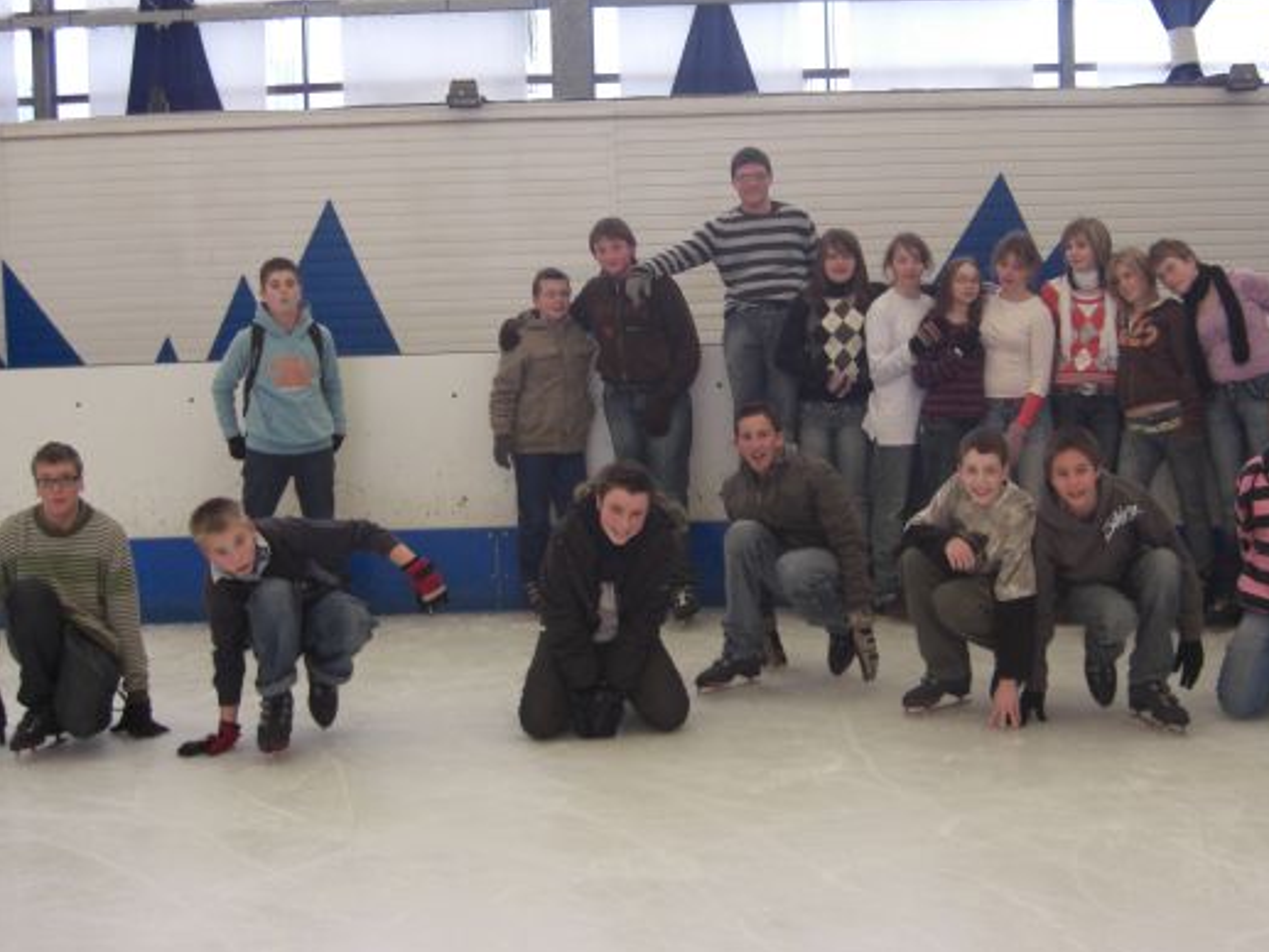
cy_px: 378
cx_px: 783
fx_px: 1723
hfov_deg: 40.2
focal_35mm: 47
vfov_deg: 30.8
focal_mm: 7.9
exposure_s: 1/80
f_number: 2.8
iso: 200
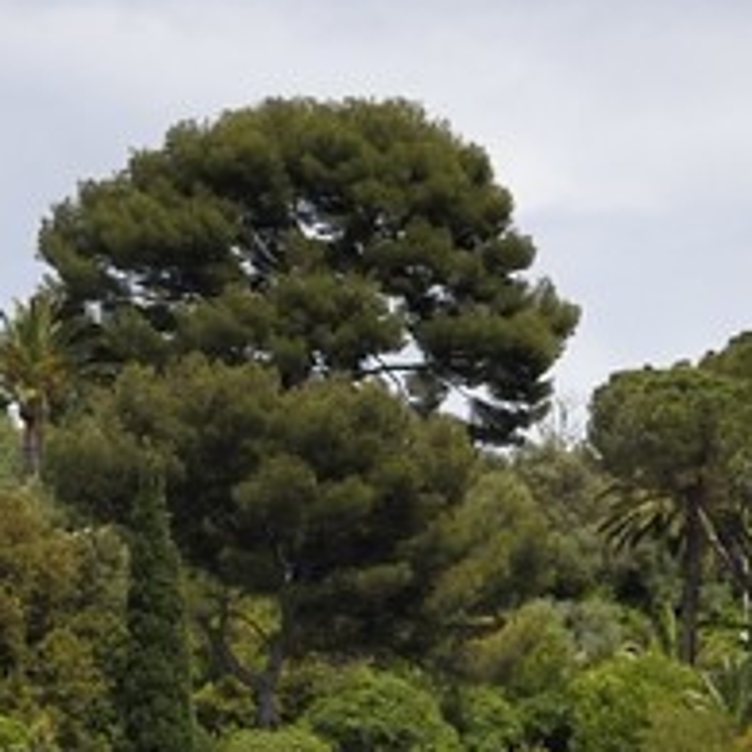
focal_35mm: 363
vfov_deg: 4.8
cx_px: 2522
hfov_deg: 4.6
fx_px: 8922
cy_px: 1167
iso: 200
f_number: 8
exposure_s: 1/1250
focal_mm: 52
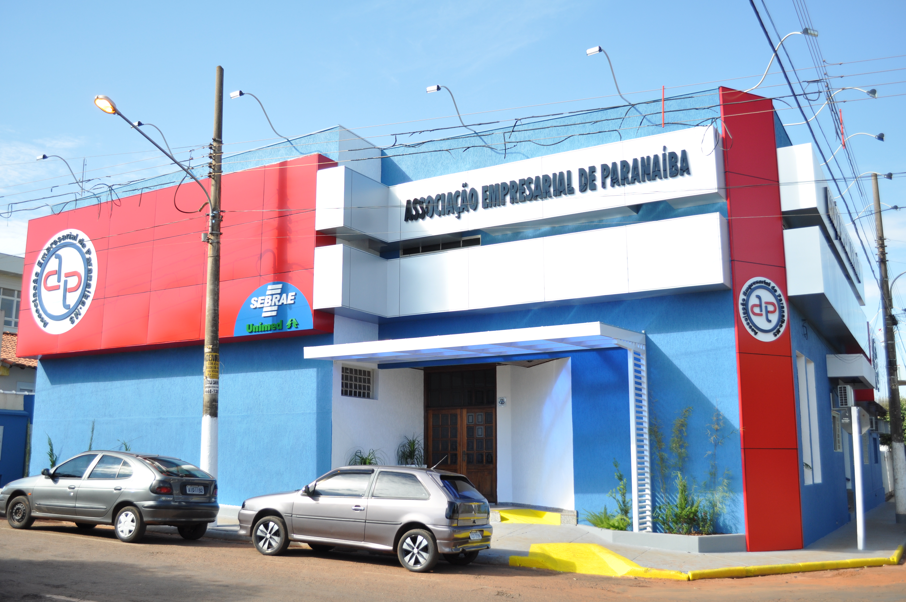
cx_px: 453
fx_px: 829
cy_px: 301
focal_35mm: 33
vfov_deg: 39.9
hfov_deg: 57.3
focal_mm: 22
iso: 250
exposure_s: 1/640
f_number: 4
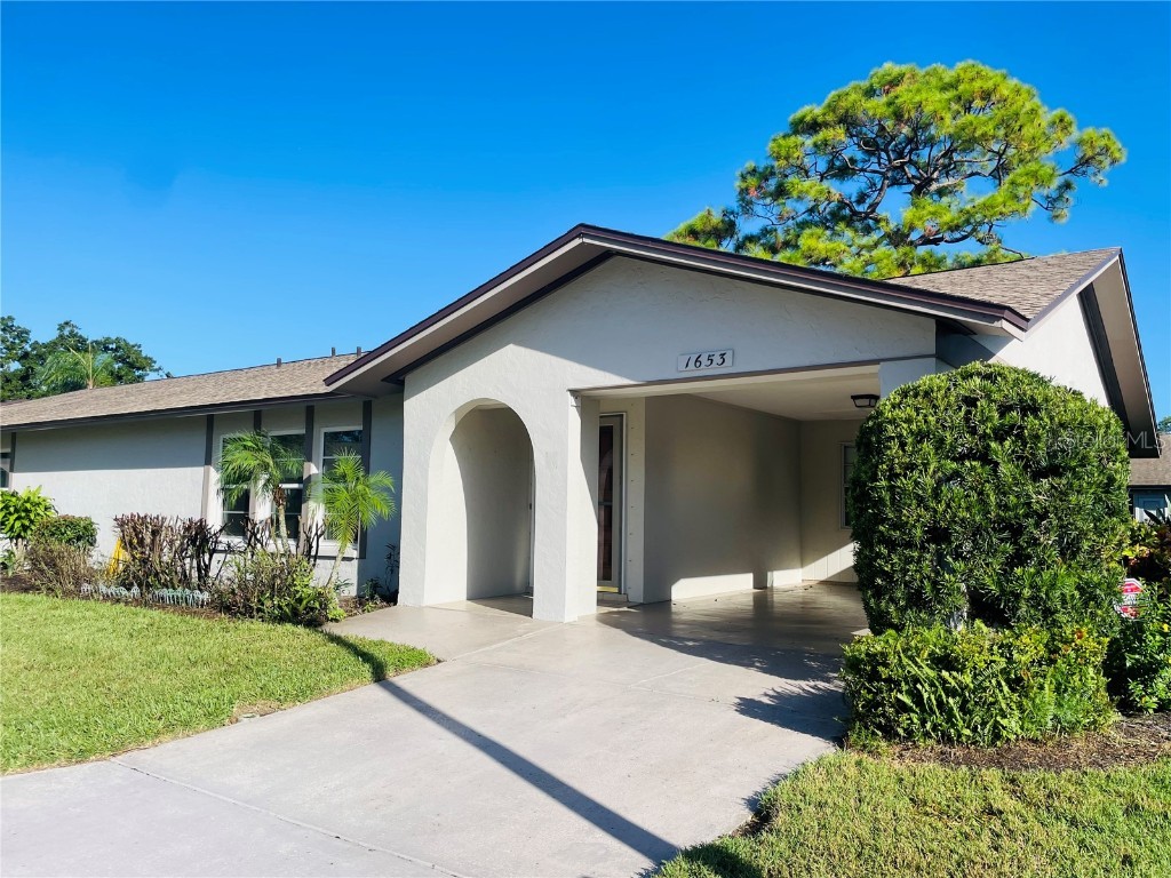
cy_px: 439
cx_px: 586
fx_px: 880
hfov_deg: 67.3
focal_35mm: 26
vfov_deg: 53.1
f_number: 1.6
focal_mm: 4.2
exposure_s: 1/3731
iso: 32
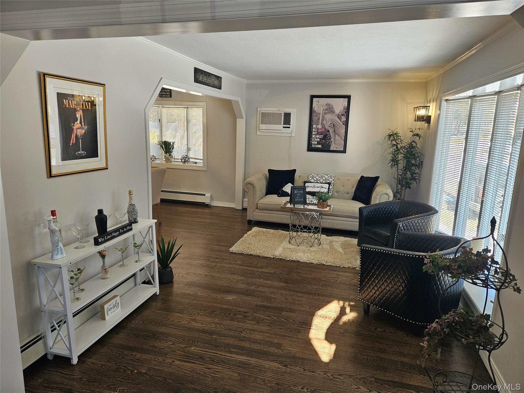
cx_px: 262
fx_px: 348
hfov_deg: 73.9
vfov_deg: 58.9
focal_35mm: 23
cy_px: 196
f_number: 1.8
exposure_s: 1/120
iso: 64
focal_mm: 5.4
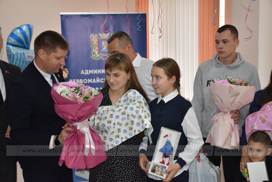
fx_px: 476
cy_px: 91
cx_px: 136
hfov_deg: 31.9
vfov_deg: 21.6
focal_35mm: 63
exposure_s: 1/160
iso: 800
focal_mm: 42
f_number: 4.5
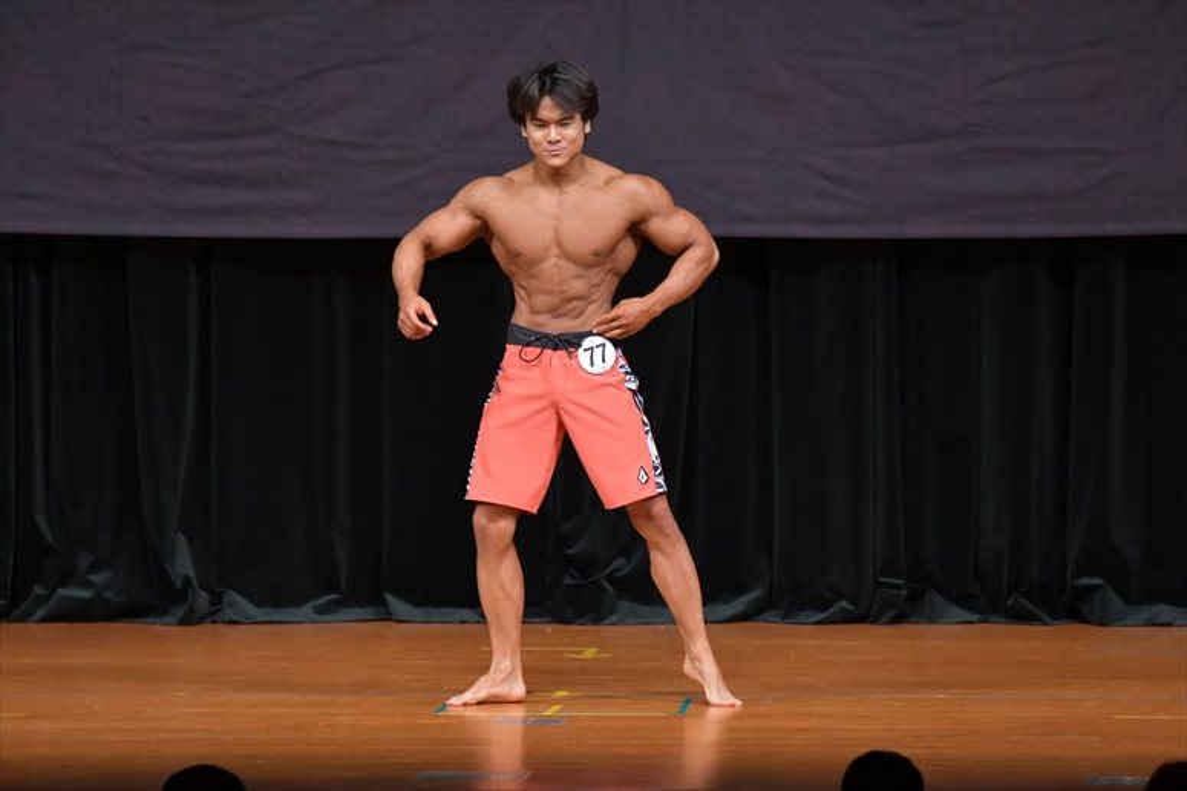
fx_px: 9393
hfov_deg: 7.2
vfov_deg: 4.8
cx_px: 594
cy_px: 396
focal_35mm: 285
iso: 5000
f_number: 5.6
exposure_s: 1/400
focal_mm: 190
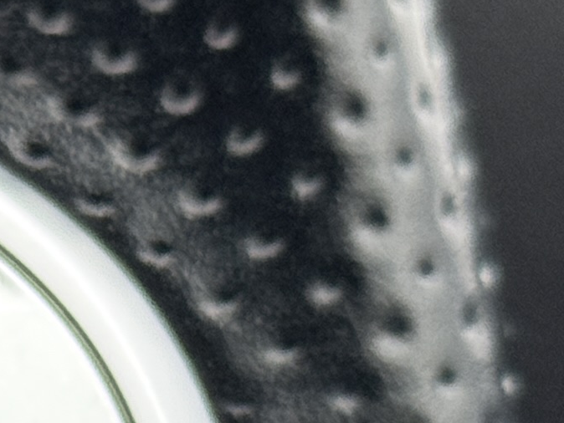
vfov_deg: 5.2
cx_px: -581
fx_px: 4678
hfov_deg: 6.7
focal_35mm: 287
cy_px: 510
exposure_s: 1/60
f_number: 1.78
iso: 125
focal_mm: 6.76
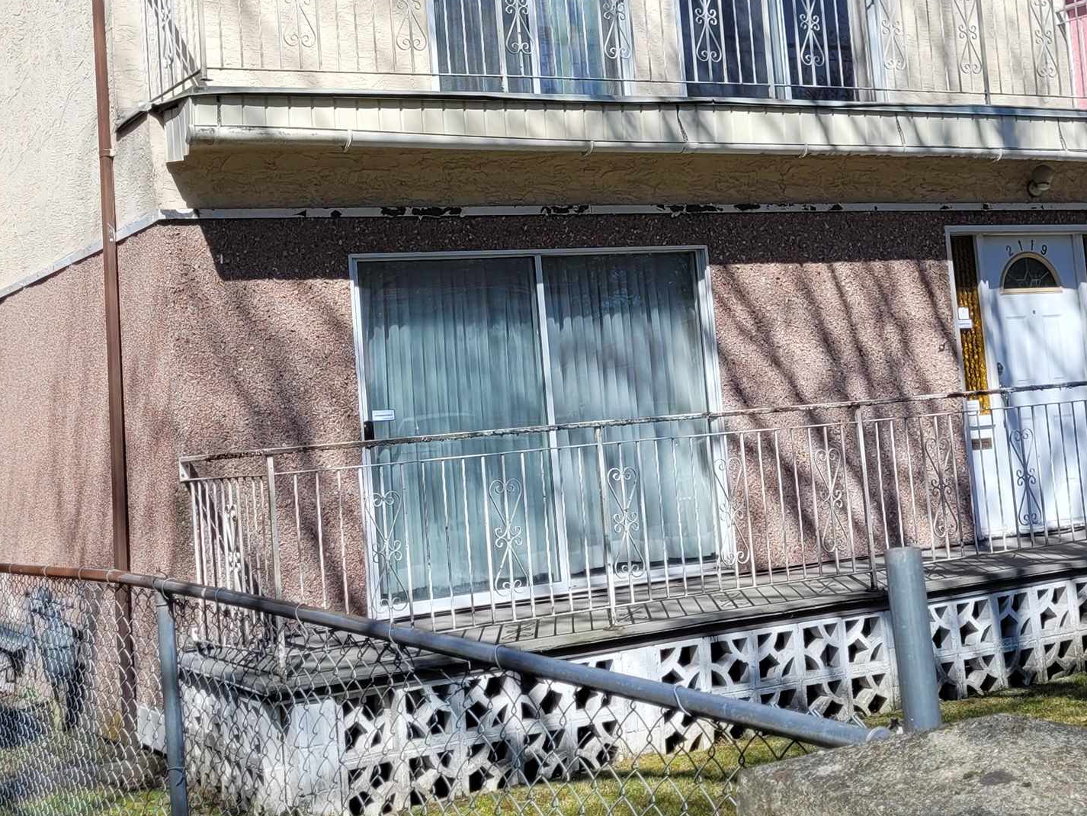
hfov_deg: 34.3
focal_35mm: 56
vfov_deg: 25.8
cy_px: 197
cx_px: 566
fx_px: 1759
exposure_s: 1/2259
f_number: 1.8
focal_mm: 5.4
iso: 40
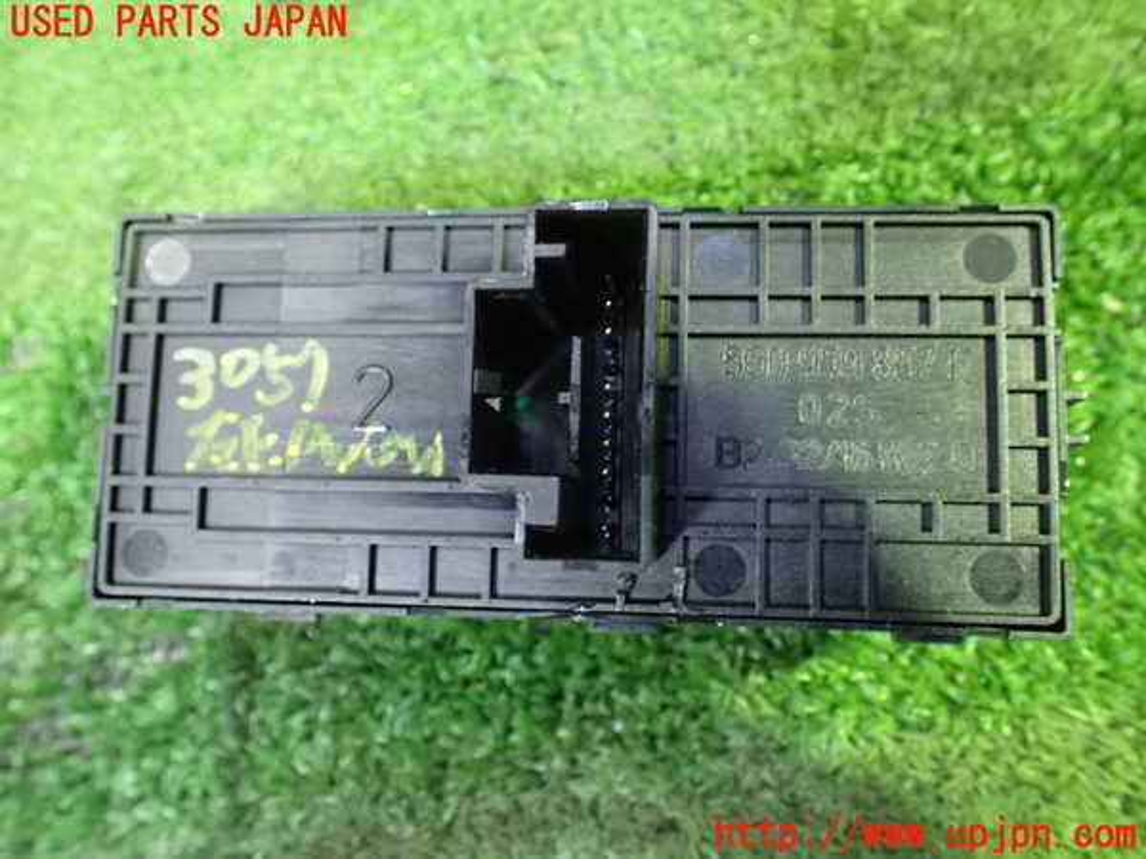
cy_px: 430
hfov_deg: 60.0
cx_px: 573
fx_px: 993
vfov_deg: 46.8
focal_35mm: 30
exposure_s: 1/30
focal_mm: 5.4
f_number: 2.3
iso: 1600
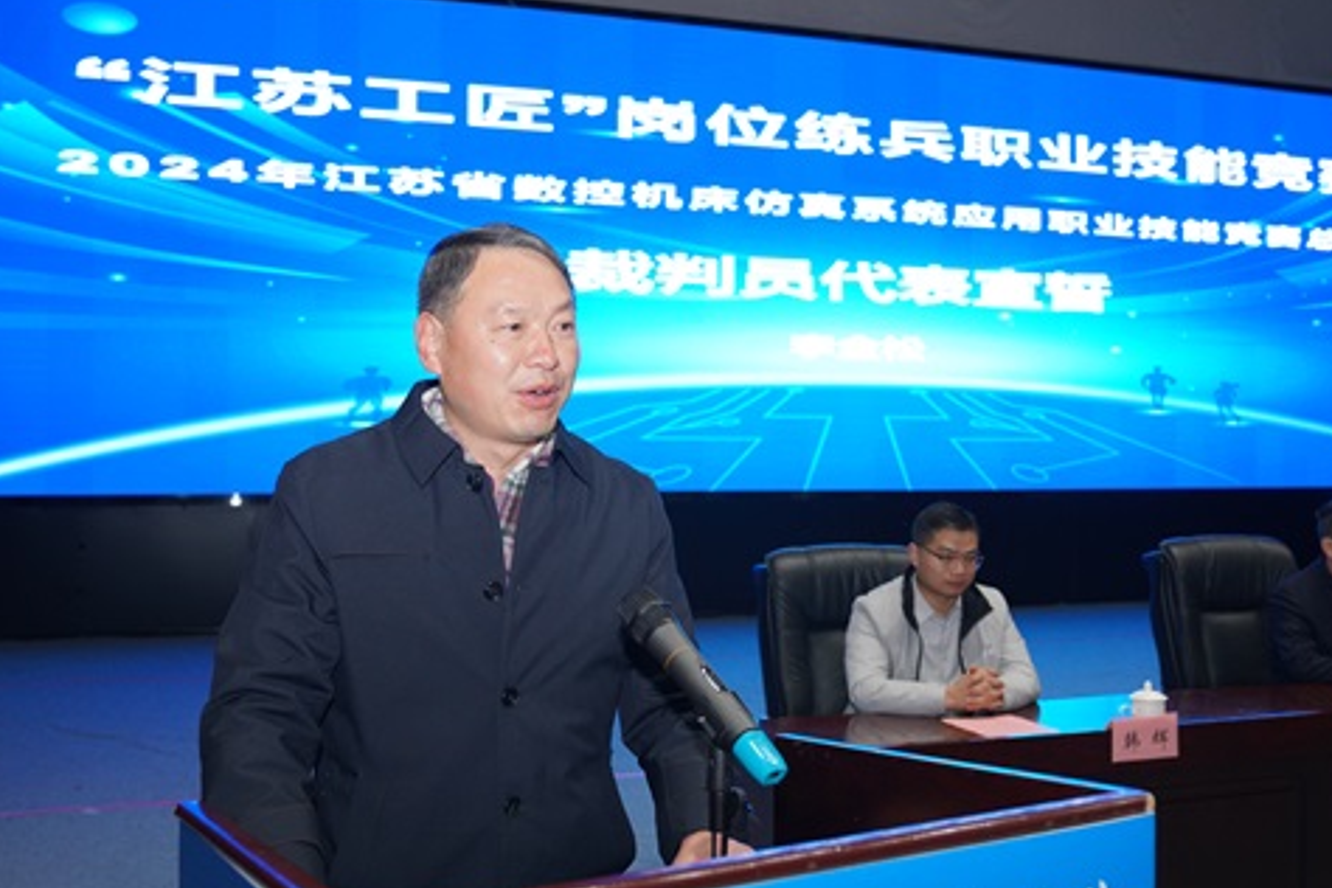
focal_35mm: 38
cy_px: 436
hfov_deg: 50.6
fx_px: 1406
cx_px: 733
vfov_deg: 35.1
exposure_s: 1/160
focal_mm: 30
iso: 1250
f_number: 4
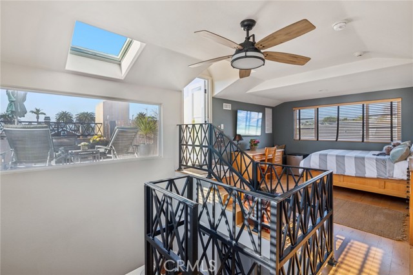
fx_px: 183
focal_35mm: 16
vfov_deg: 73.7
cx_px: 206
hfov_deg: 96.8
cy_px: 138
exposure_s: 1/40
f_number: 9
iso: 200
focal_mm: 16
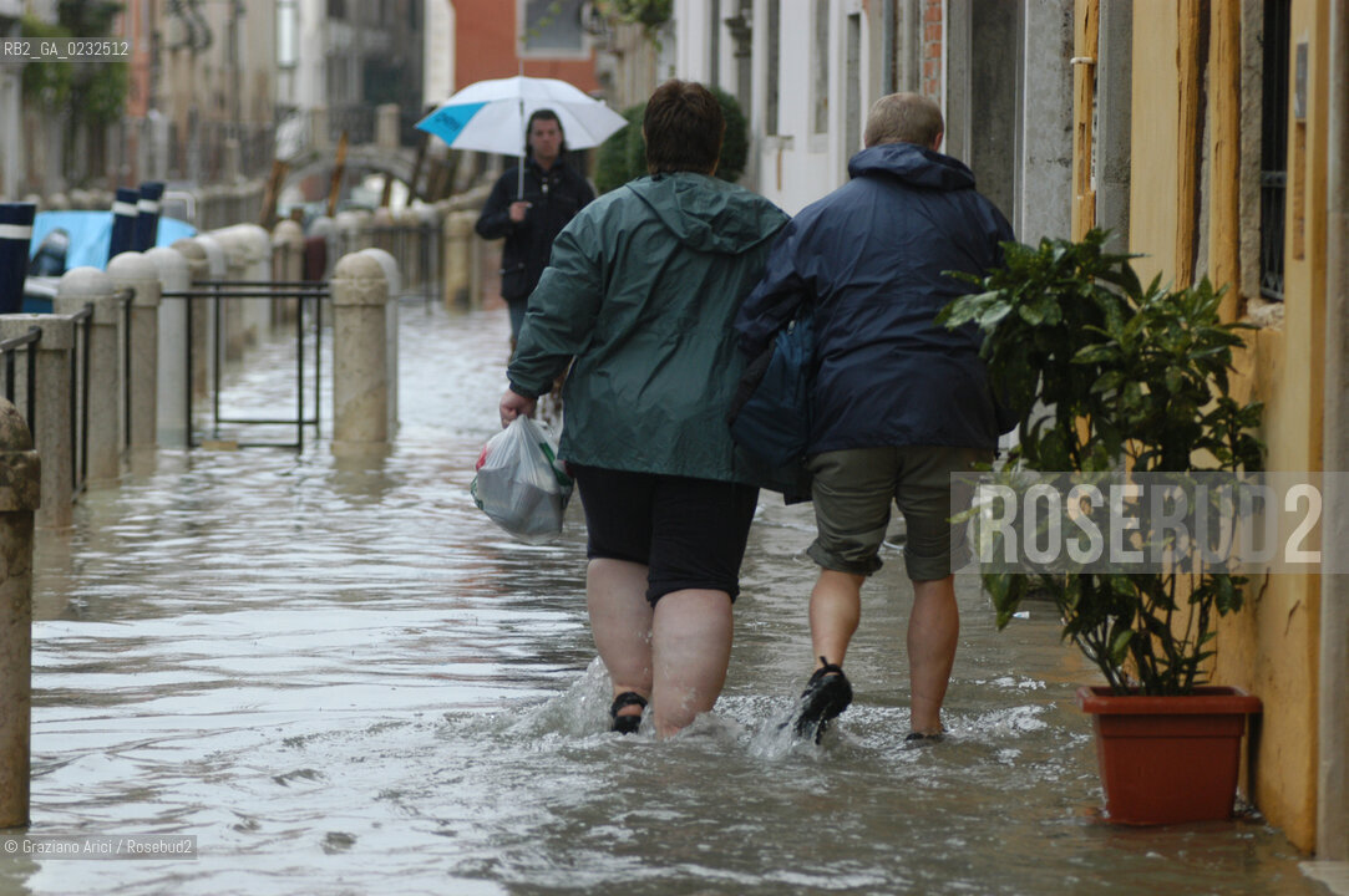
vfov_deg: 7.9
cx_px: 674
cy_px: 448
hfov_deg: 11.8
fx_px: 6514
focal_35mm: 174
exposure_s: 1/125
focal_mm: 116
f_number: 3.2
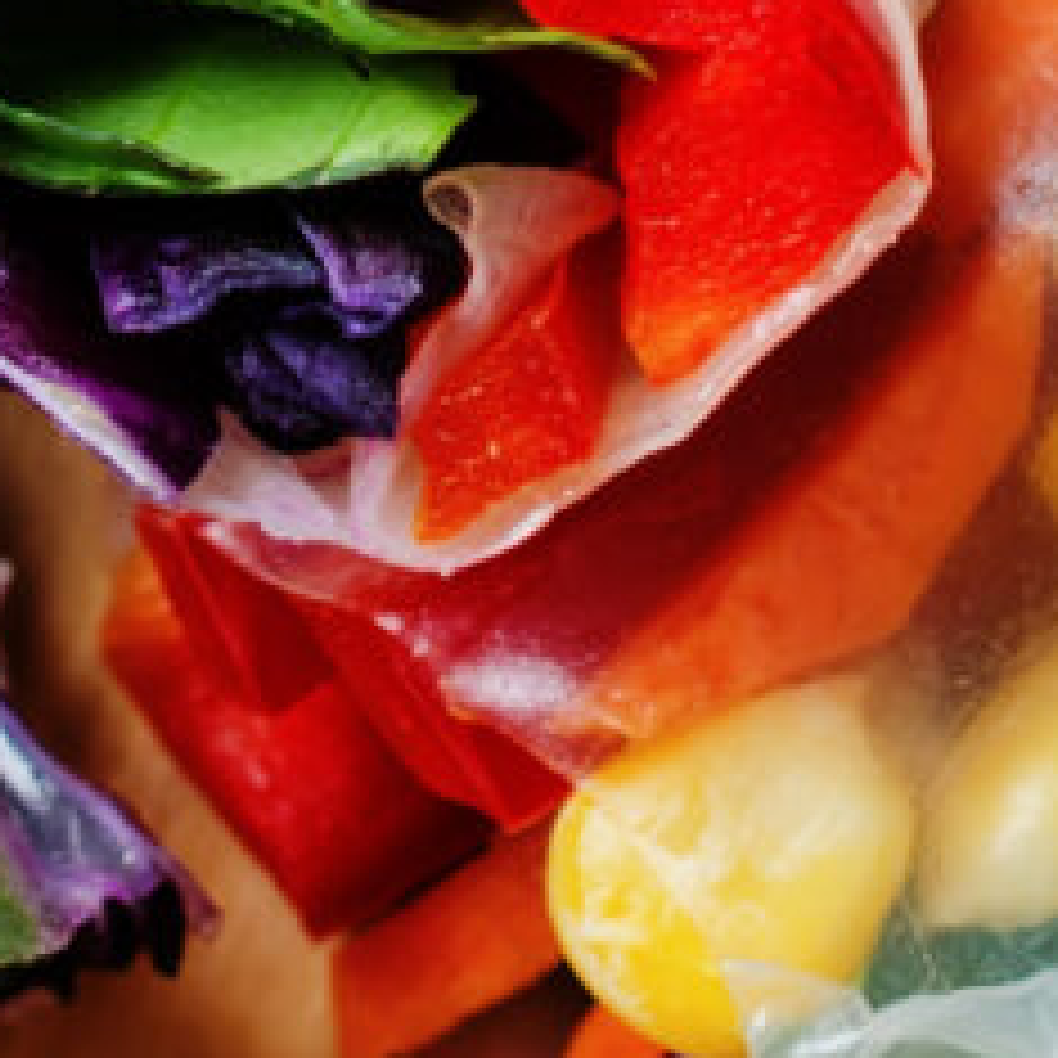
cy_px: -828
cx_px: 675
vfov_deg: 3.6
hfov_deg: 3.6
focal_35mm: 487
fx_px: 16840
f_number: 5
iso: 100
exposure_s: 1/40
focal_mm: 50
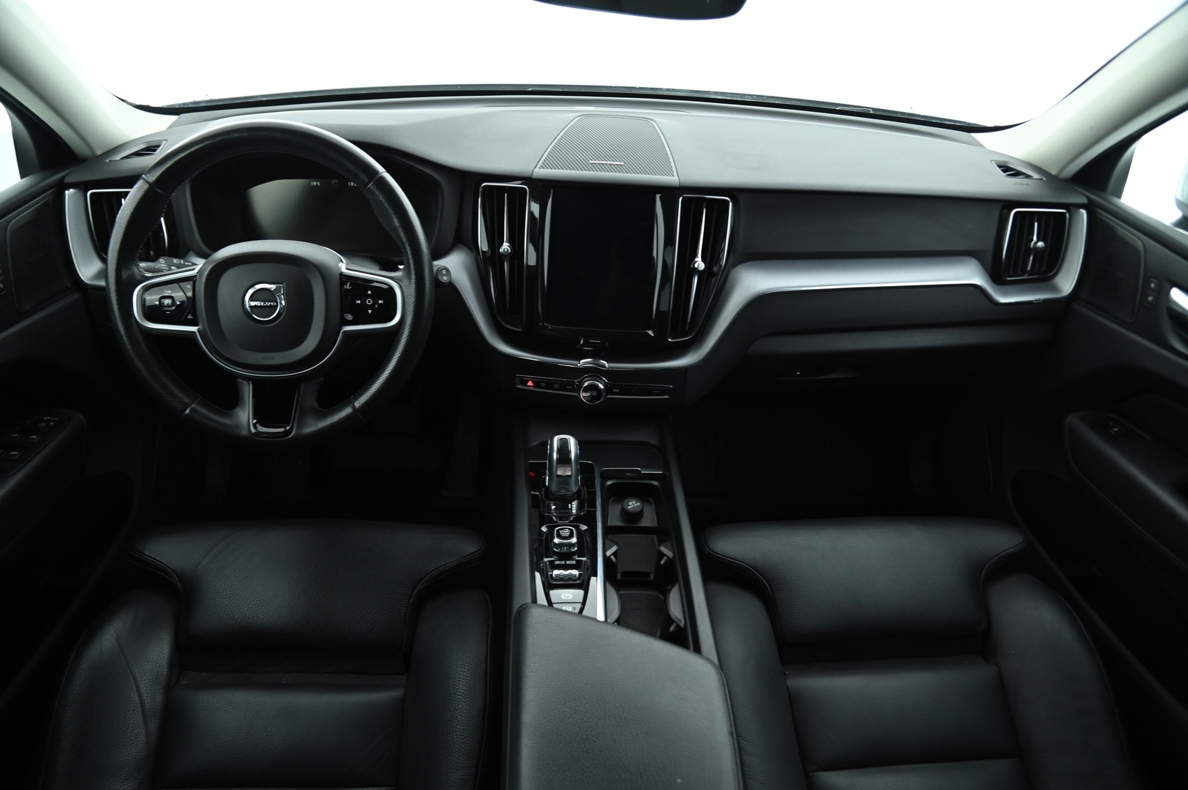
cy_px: 395
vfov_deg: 53.1
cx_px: 594
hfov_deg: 73.8
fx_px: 791
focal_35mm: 24
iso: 1250
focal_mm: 24
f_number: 4
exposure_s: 1/8
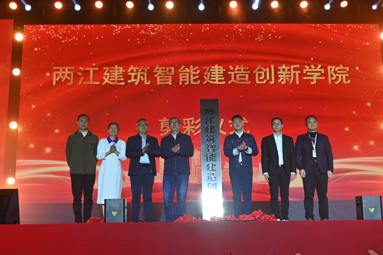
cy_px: 128
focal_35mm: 46
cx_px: 192
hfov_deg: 42.3
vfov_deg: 28.9
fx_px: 495
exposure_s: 1/60
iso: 125
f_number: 4.5
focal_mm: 31
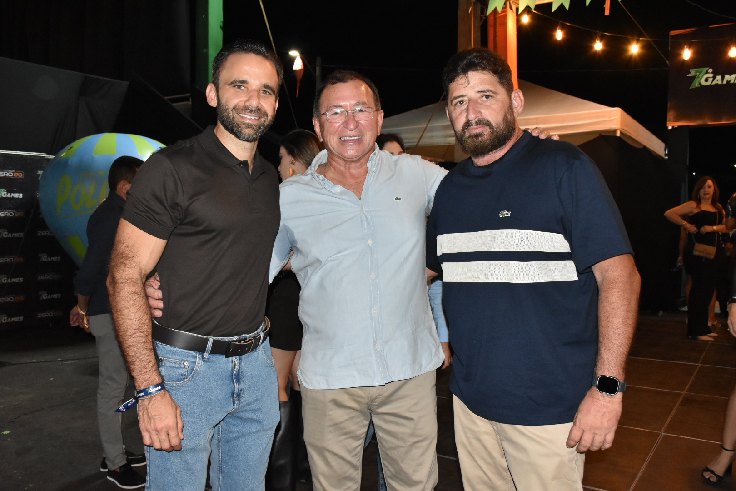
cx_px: 368
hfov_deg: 57.2
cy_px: 246
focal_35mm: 33
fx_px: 675
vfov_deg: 40.0
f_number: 6.3
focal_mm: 22
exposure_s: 1/100
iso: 2500
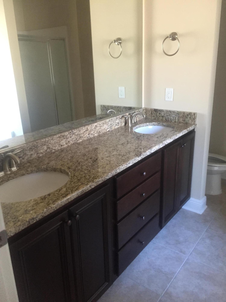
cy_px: 151
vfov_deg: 61.7
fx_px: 252
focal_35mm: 29
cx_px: 113
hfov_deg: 48.2
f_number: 2.2
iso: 160
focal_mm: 4.15
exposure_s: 1/30
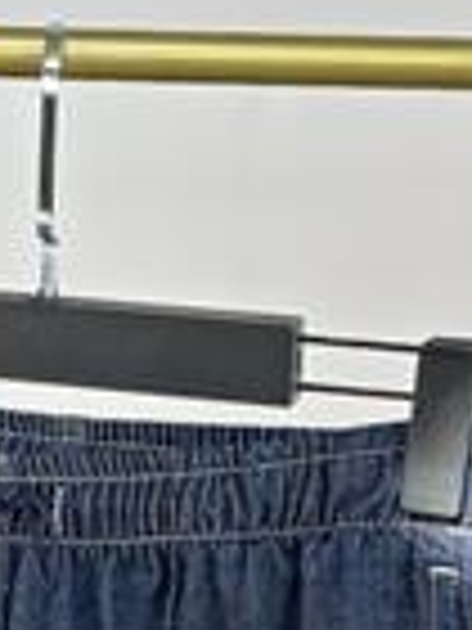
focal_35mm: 142
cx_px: -13
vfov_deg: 13.8
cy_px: 578
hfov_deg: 10.4
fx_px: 2582
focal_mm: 6.86
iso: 80
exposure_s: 1/306
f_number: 1.78
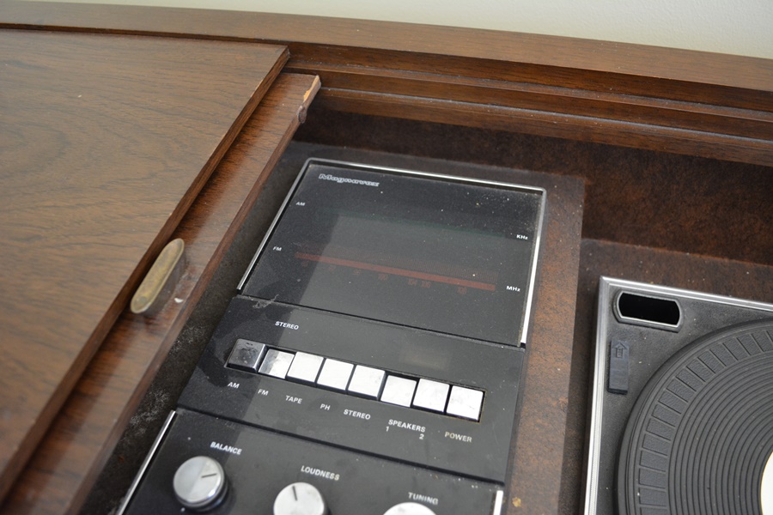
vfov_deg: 47.9
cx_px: 386
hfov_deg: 67.4
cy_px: 258
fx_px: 580
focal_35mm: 27
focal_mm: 18
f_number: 3.5
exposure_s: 1/30
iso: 1600
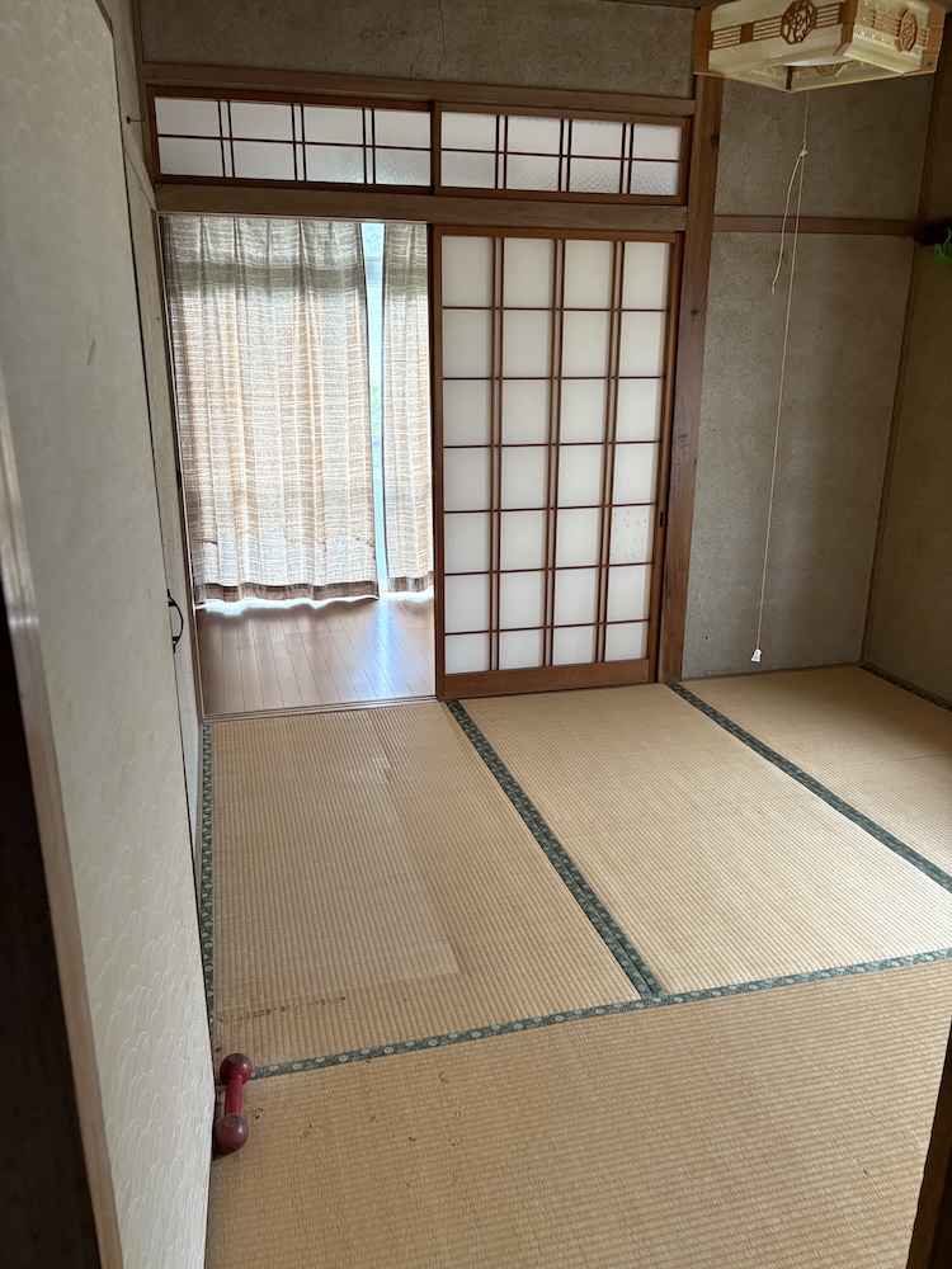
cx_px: 476
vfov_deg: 67.3
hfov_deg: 53.1
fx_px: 953
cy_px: 634
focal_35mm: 26
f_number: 1.6
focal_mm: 5.96
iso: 250
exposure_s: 1/60
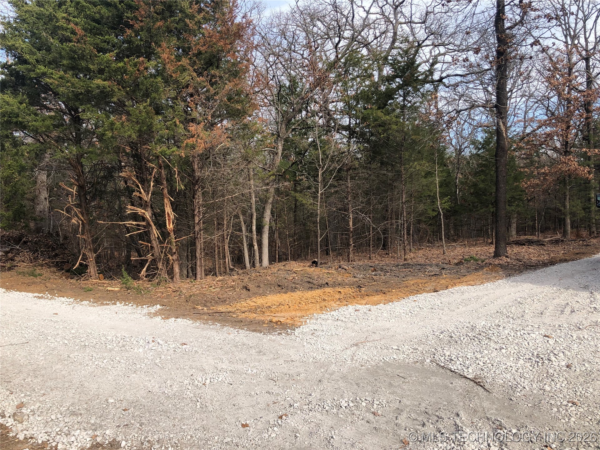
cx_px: 300
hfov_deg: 63.4
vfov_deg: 49.7
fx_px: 485
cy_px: 225
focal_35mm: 28
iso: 20
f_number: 1.8
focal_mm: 3.99
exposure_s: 1/883
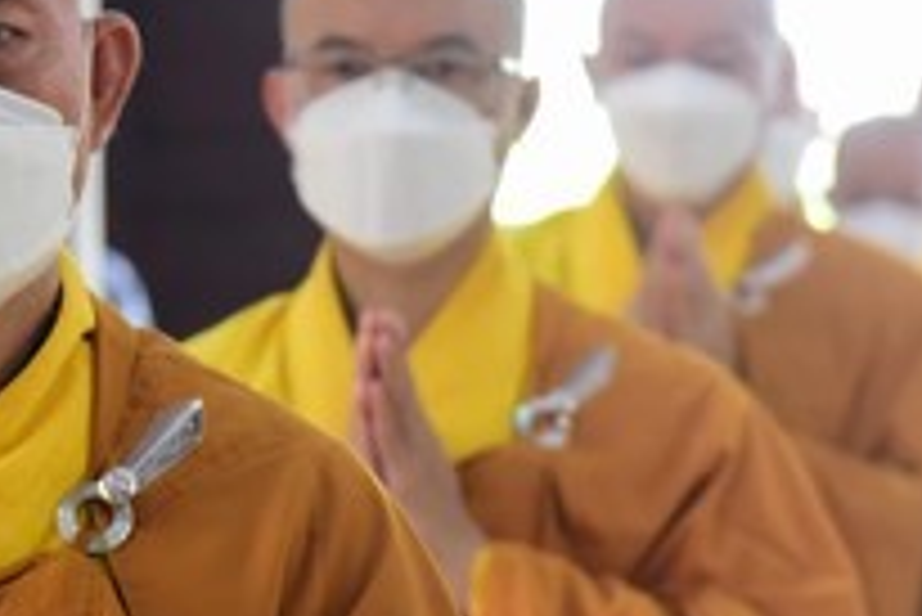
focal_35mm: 380
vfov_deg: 3.6
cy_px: 189
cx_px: -135
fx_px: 9739
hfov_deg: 5.4
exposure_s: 1/125
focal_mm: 120
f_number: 5.6
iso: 3200
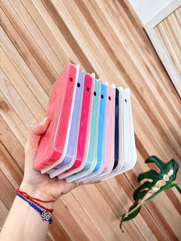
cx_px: 90
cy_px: 120
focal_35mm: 26
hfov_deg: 53.1
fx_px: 181
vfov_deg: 67.3
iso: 250
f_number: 1.6
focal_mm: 5.96
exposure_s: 1/60
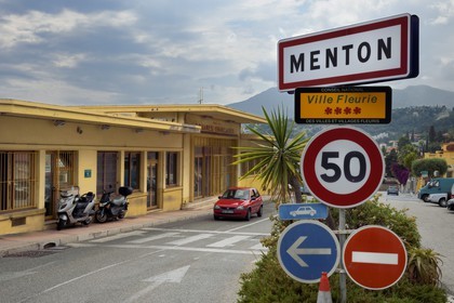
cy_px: 152
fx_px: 504
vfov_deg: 33.4
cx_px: 227
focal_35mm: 40
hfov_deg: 48.5
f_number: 16
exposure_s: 1/200
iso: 320
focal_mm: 40
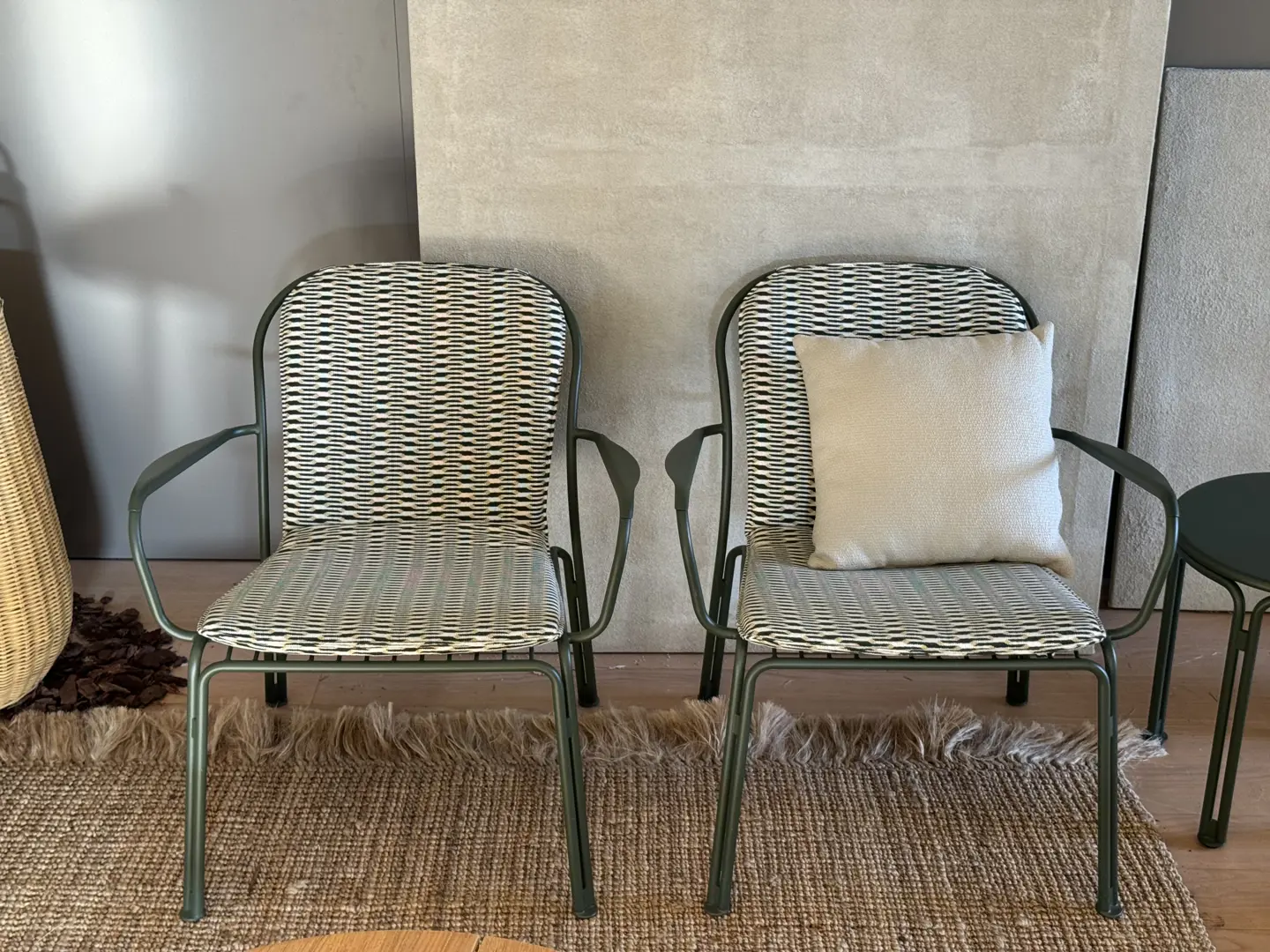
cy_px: 476
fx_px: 1761
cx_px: 635
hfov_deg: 39.7
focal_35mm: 48
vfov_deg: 30.3
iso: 200
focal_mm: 6.76
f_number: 1.78
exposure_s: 1/60
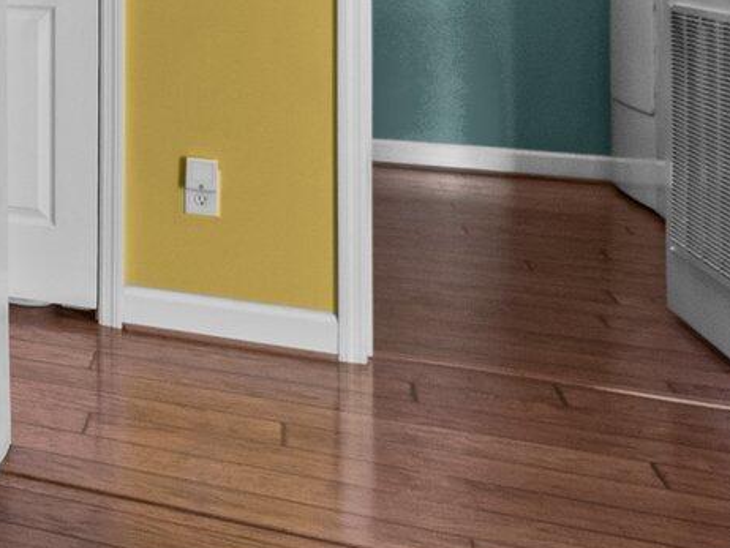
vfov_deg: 21.8
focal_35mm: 62
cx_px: -586
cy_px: -117
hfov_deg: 21.0
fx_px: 1308
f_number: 4
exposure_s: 1/10
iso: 400
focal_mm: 7
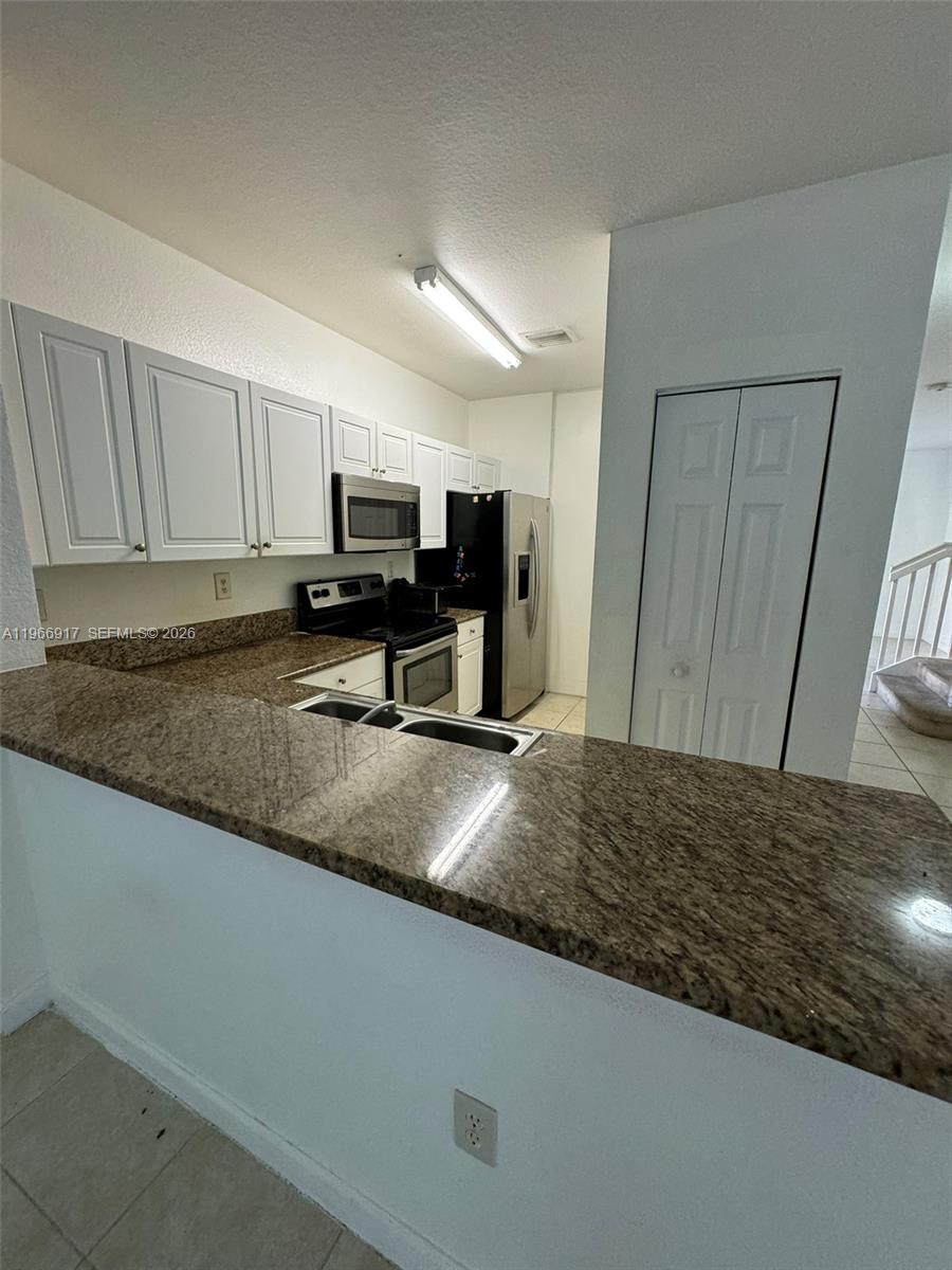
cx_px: 476
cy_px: 635
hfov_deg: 85.7
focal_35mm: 14
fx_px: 513
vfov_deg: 102.1
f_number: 2.2
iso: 200
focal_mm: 2.22
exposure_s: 1/120
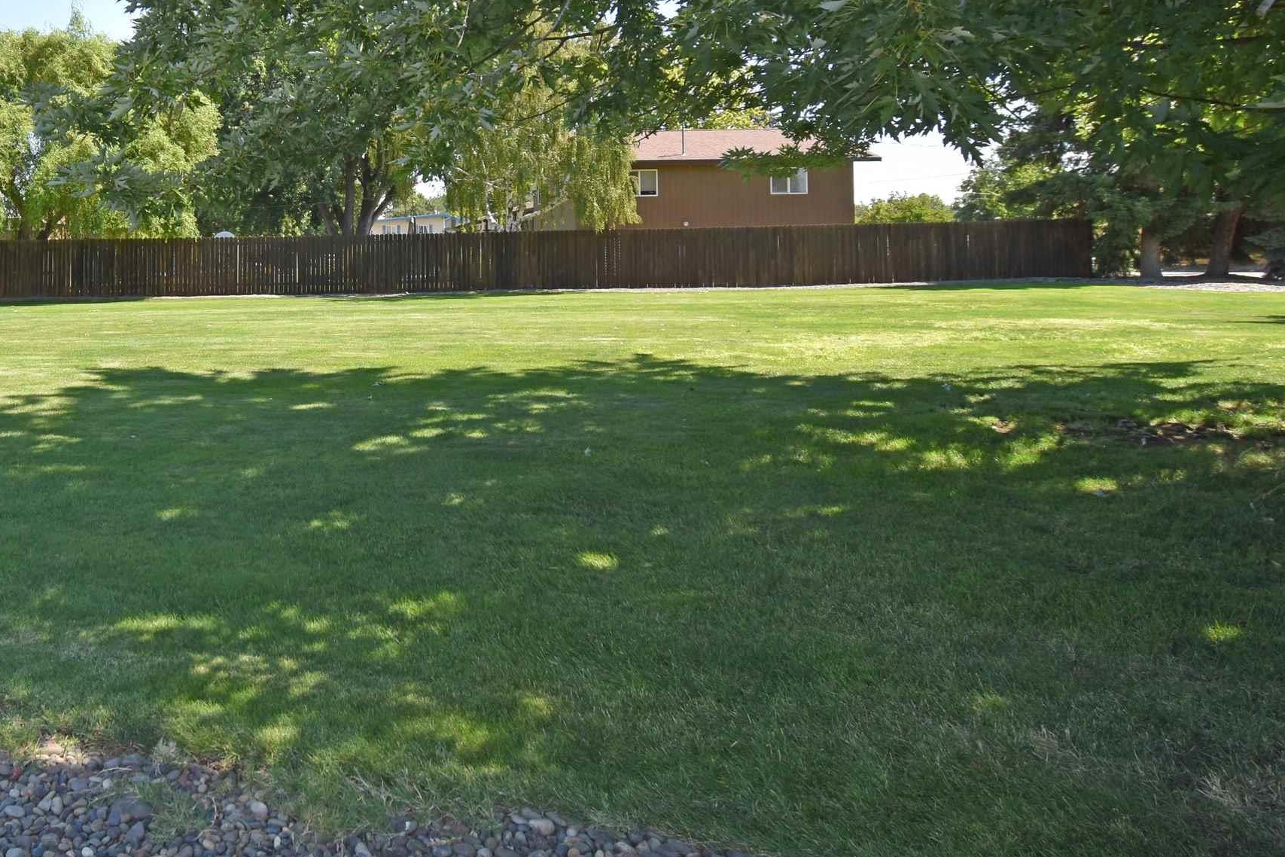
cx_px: 296
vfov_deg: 46.5
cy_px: 234
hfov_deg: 62.8
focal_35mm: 27
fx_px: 964
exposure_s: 1/160
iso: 100
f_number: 6.3
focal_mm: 10
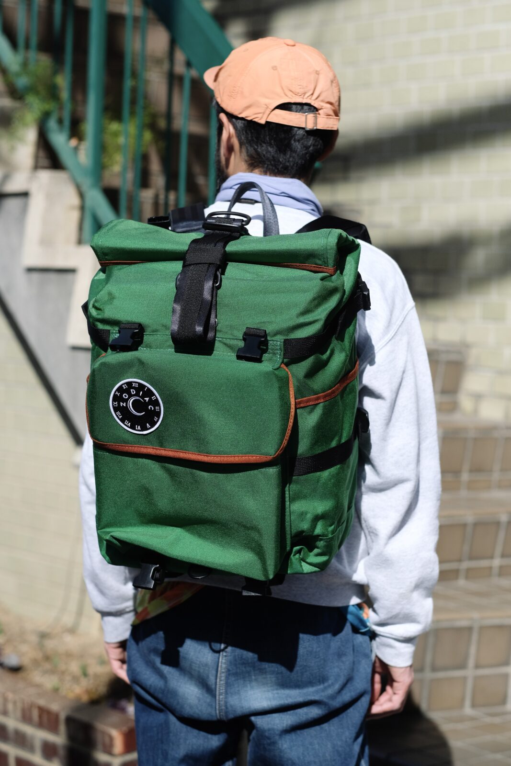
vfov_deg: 24.2
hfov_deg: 16.3
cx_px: 256
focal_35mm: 84
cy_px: 383
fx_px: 1788
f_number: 2.5
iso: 400
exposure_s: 1/4000
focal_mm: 56
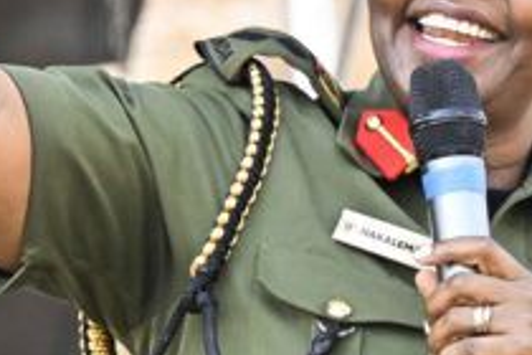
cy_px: 114
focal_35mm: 878
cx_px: 332
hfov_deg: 2.3
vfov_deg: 1.6
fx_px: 12974
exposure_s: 1/800
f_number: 8
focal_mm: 240
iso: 2200
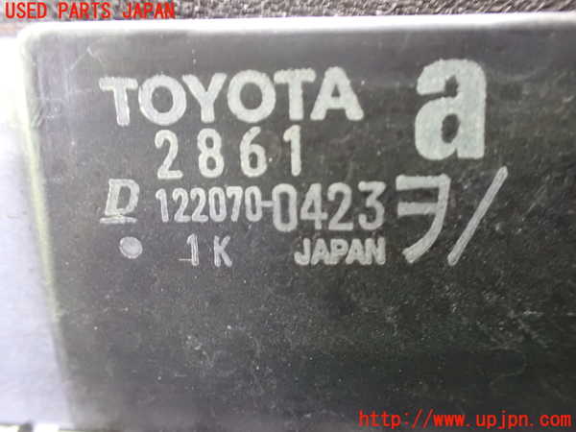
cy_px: 216
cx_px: 288
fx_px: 499
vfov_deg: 46.8
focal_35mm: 30
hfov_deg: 60.0
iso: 1600
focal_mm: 5.4
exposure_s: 1/13
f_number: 2.3
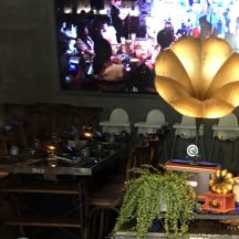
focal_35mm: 83
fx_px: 648
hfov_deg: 20.4
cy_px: 353
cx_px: 219
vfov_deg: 18.6
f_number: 2.2
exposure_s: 1/33
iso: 200
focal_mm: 4.15
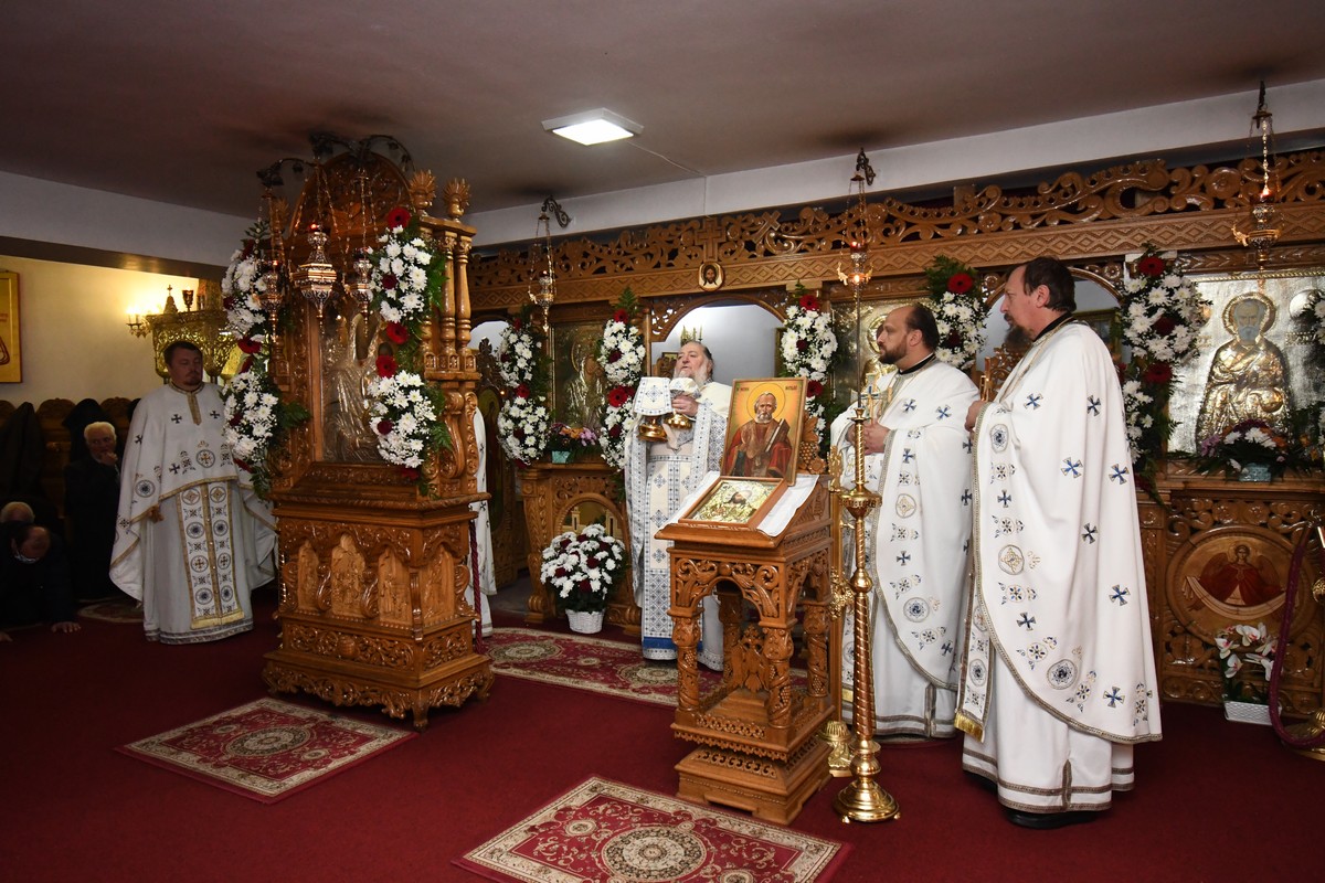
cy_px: 442
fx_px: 810
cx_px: 662
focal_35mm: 22
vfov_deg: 57.2
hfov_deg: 78.6
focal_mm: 15
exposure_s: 1/60
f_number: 5
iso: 3200
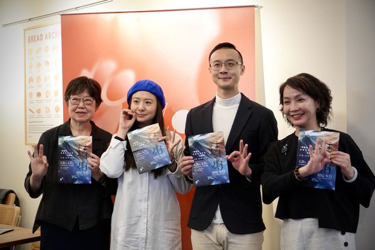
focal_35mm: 52
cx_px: 188
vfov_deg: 25.8
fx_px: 547
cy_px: 125
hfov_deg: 37.9
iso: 3200
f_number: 4.5
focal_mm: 35
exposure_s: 1/160
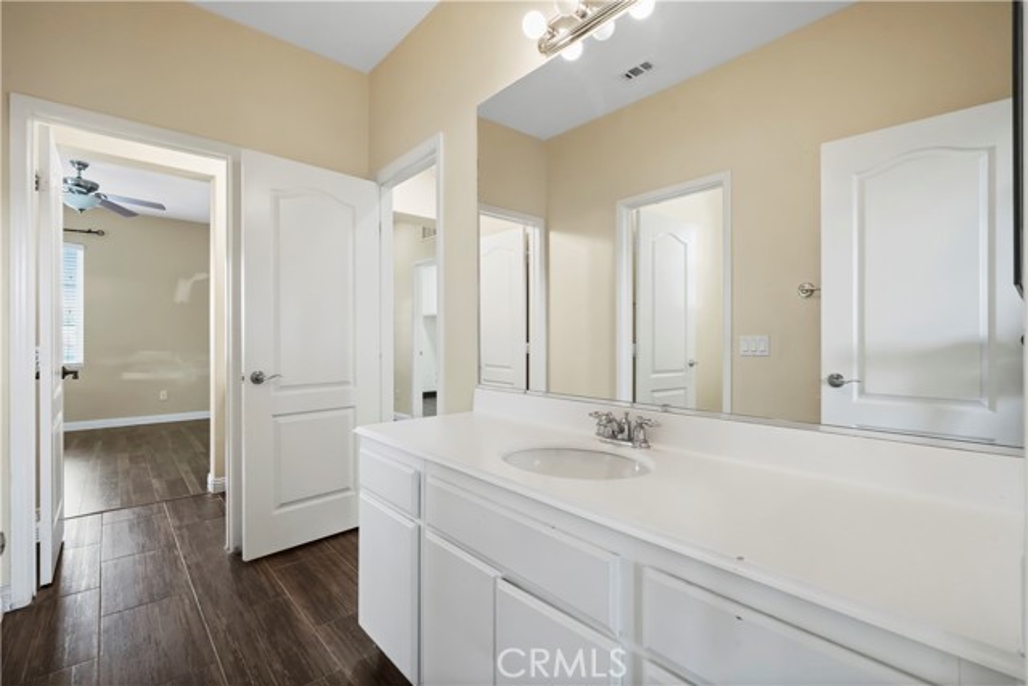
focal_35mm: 16
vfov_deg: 73.8
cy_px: 343
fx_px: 457
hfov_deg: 96.7
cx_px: 514
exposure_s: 1/25
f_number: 11
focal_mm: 16
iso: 10000
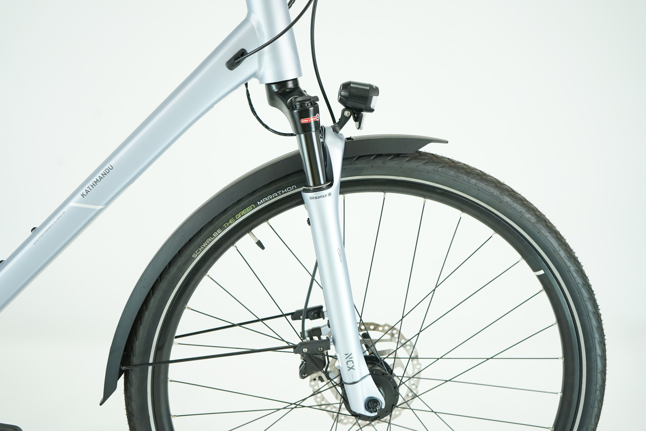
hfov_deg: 47.4
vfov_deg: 32.6
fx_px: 736
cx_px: 323
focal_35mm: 41
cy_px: 216
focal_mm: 41
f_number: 5
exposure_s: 1/200
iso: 2000
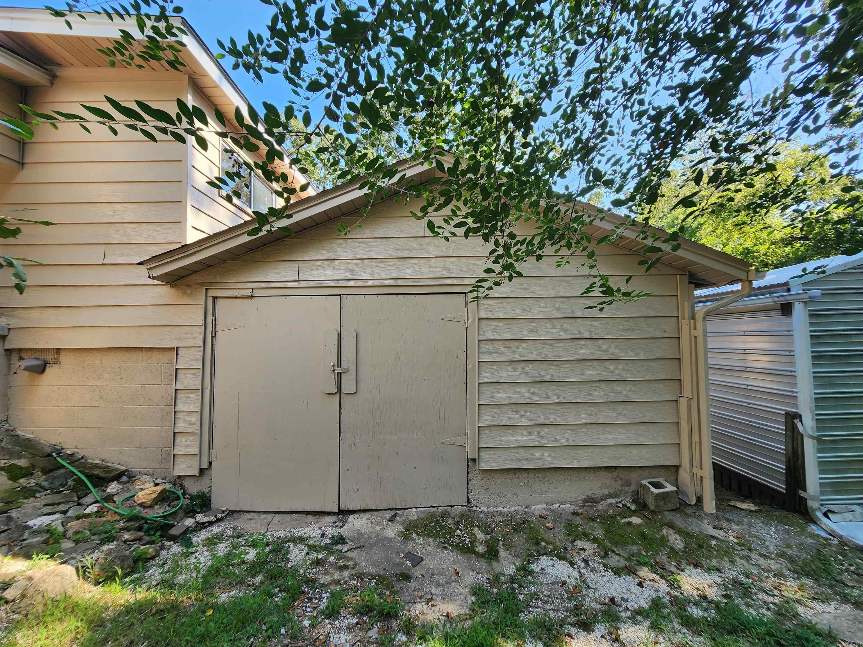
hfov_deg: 106.2
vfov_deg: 89.9
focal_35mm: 13
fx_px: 324
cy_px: 324
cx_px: 432
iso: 50
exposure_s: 1/293
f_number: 2.2
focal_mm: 2.2
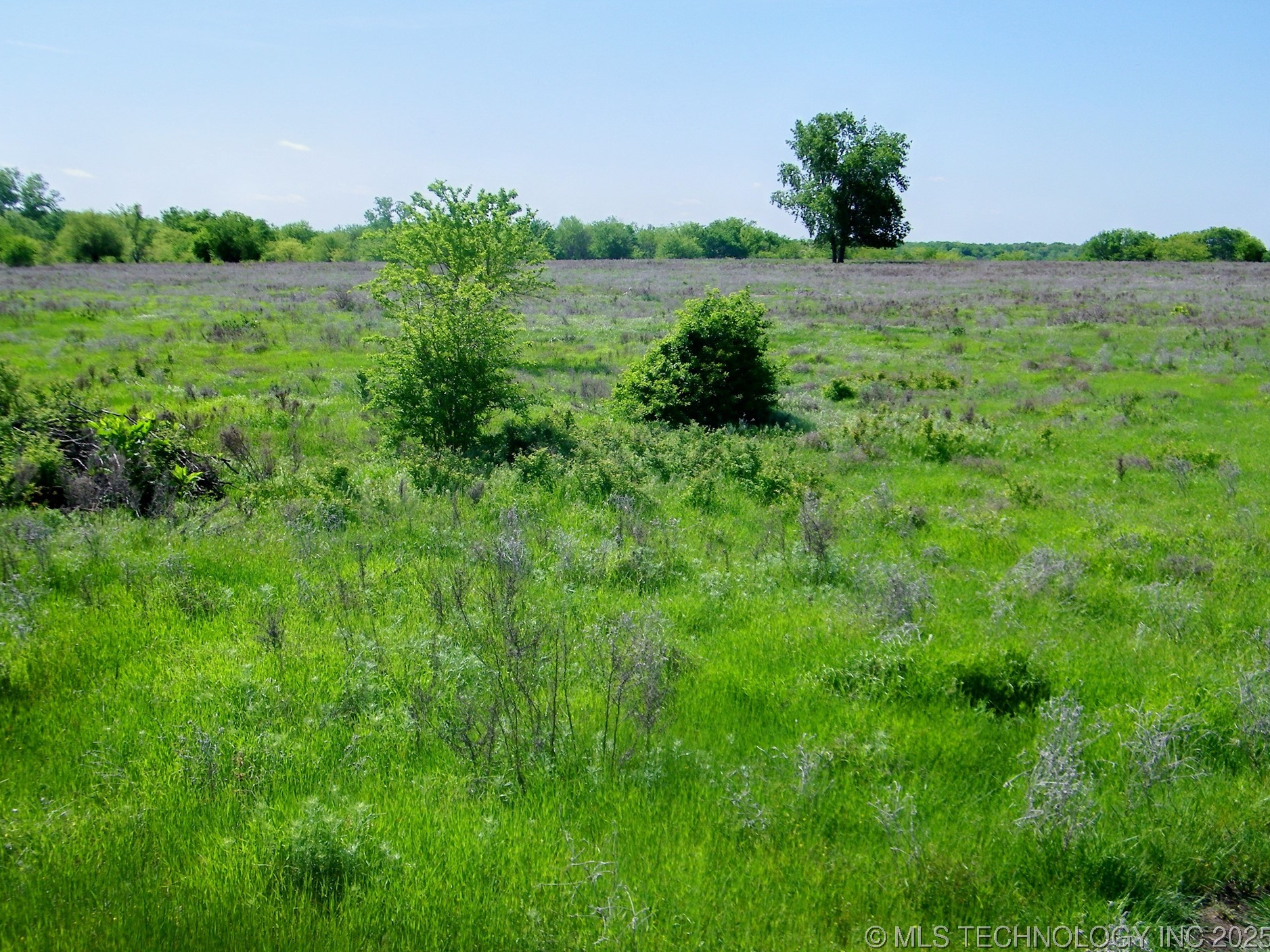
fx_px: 1651
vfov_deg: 32.2
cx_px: 631
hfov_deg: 42.1
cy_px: 479
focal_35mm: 45
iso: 80
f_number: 7.8
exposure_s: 1/200
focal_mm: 7.9
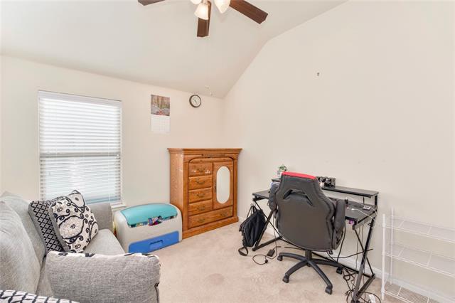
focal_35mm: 16
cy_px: 152
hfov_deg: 96.8
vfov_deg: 73.7
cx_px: 228
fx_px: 202
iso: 100
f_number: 5.6
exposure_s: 1/5
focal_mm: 16
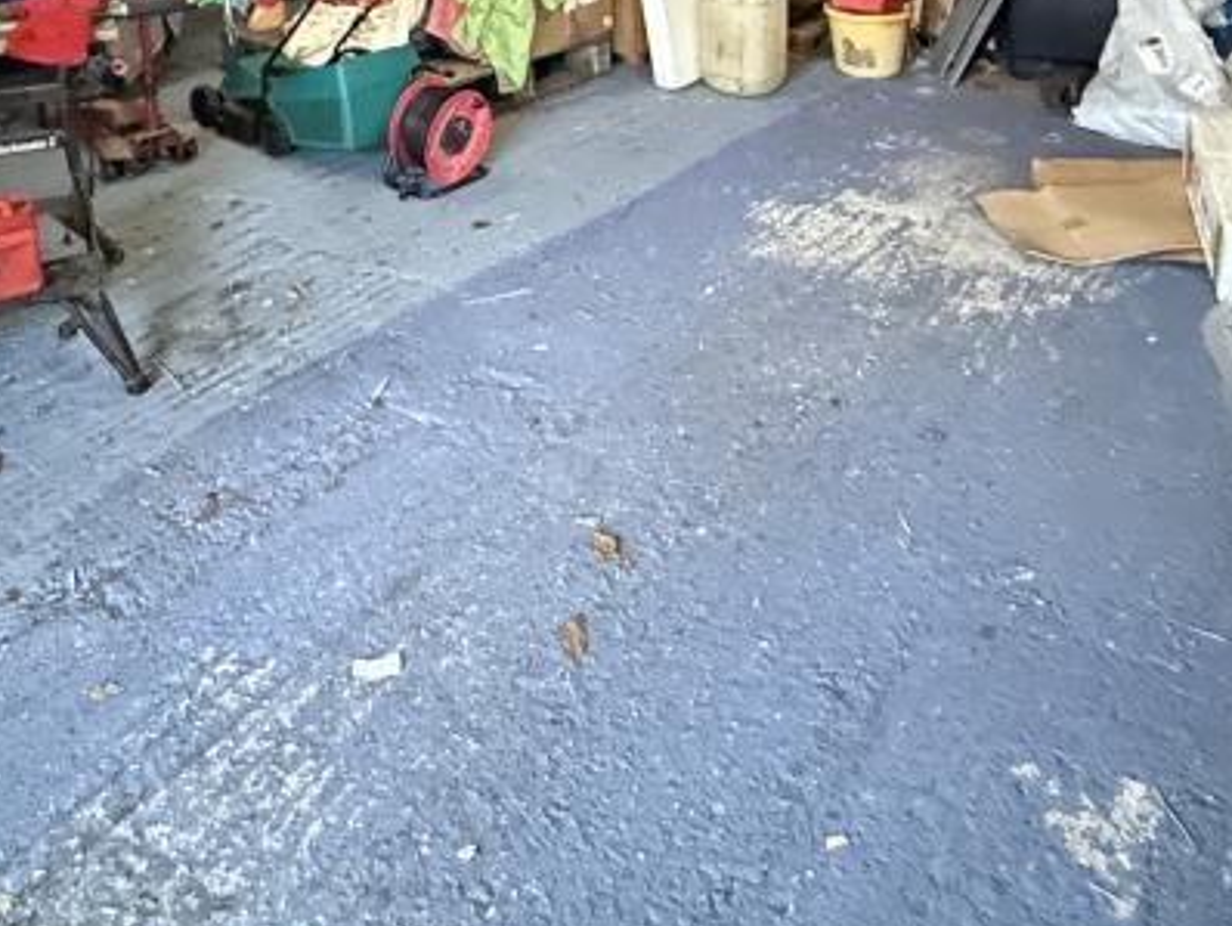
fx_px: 1282
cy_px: -220
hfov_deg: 51.3
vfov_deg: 32.0
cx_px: 570
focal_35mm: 36
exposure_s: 1/33
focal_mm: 2.22
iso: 1250
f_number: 2.2
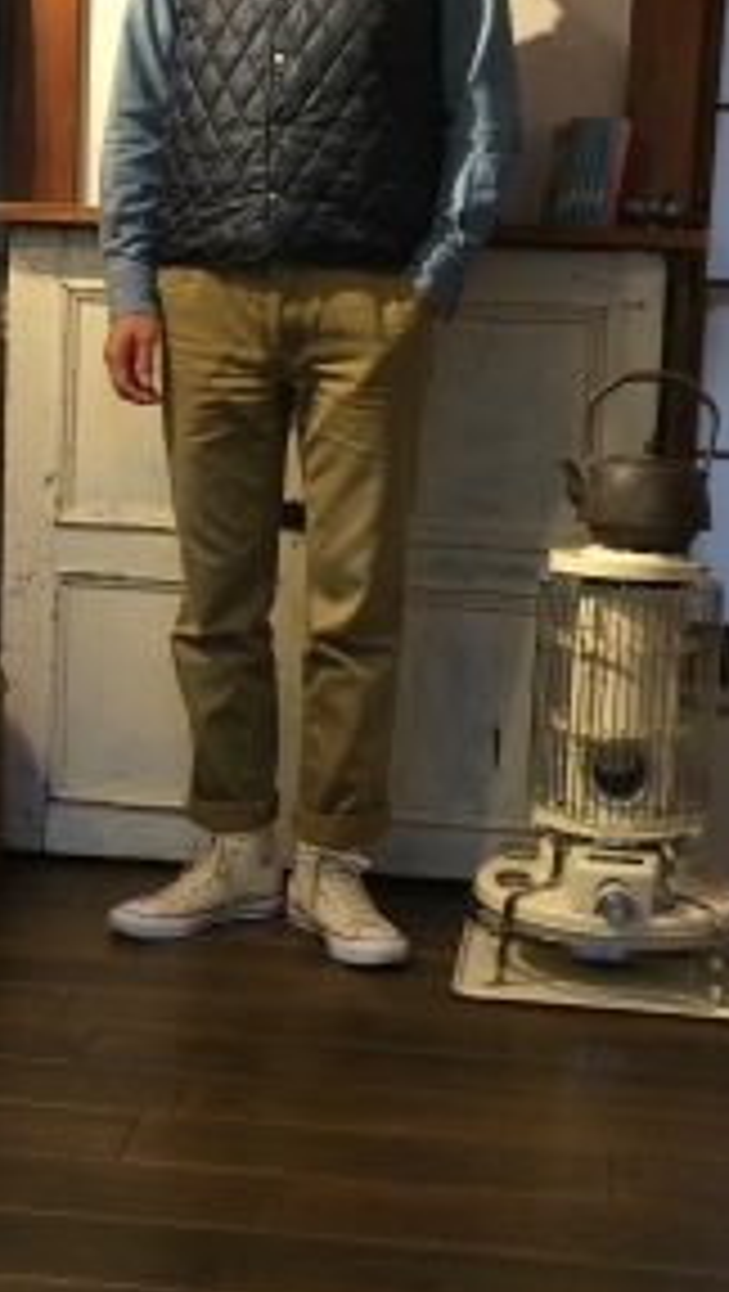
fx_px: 1885
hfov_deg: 21.9
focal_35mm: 55
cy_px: 594
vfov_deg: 37.8
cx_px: 371
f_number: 2.2
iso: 160
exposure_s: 1/33
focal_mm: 4.15
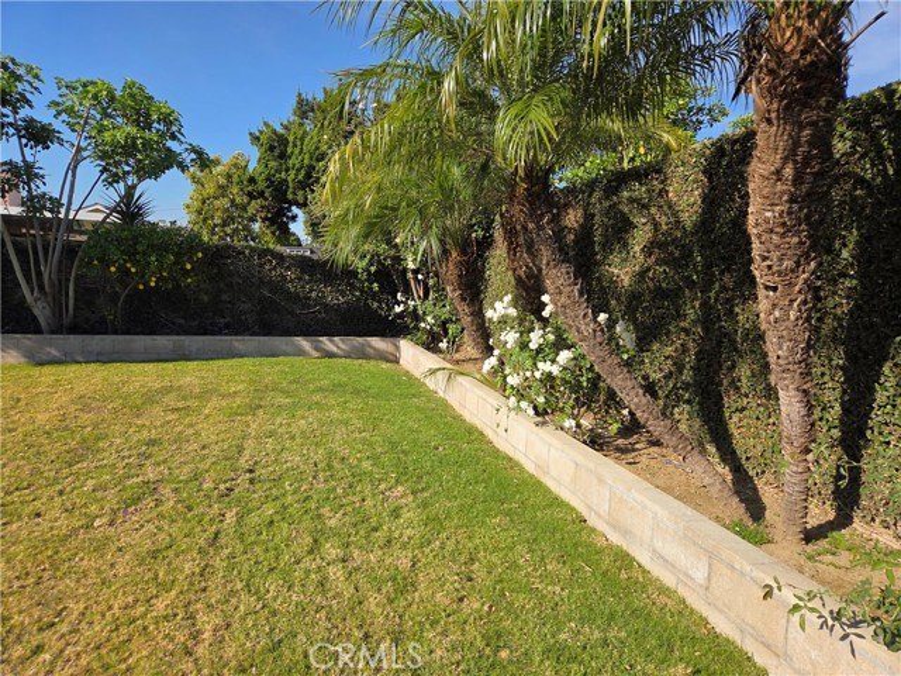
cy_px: 338
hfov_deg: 73.9
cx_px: 450
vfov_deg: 58.9
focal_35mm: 23
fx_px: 599
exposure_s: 1/3977
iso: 80
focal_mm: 5.4
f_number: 1.8
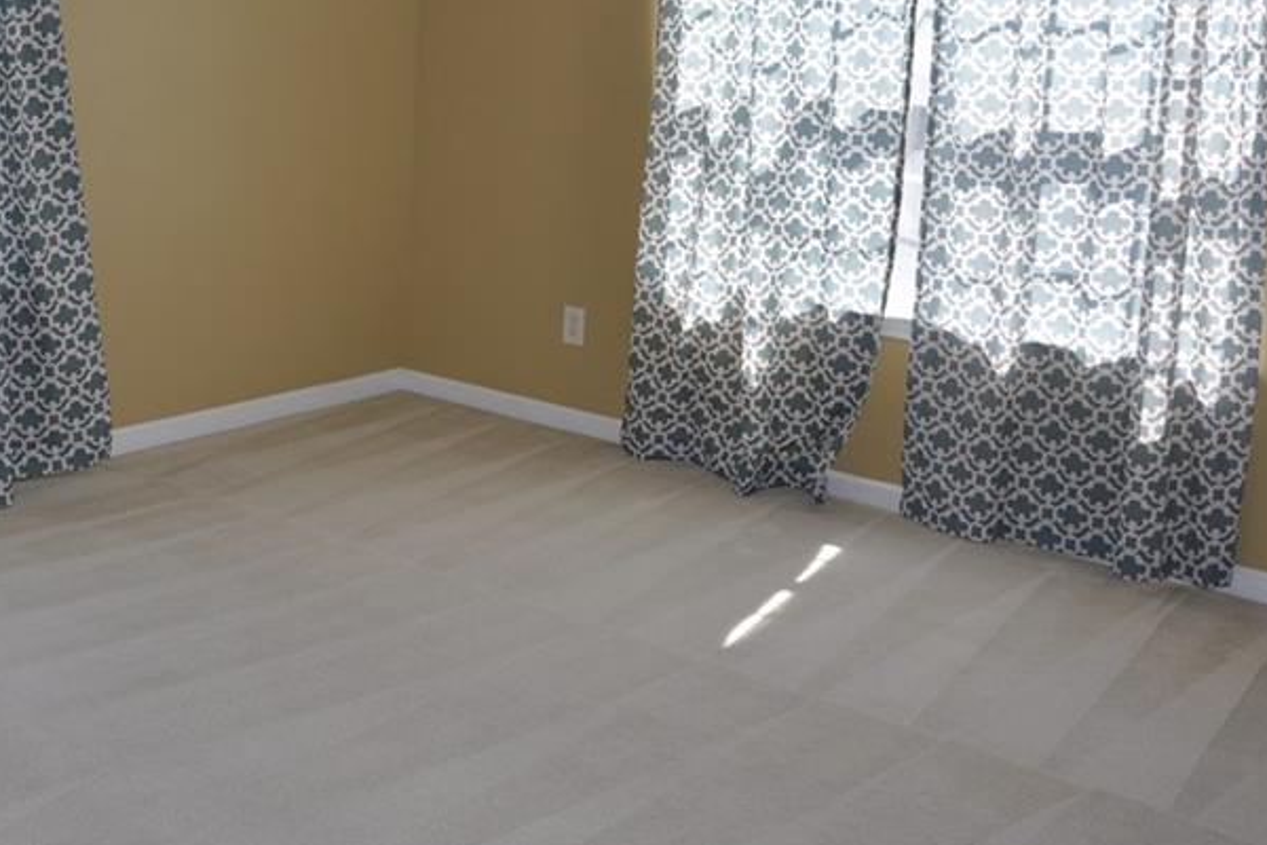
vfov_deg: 28.8
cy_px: 208
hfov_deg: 41.6
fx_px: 1619
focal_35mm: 46
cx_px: 329
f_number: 4
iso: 200
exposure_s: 1/200
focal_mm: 18
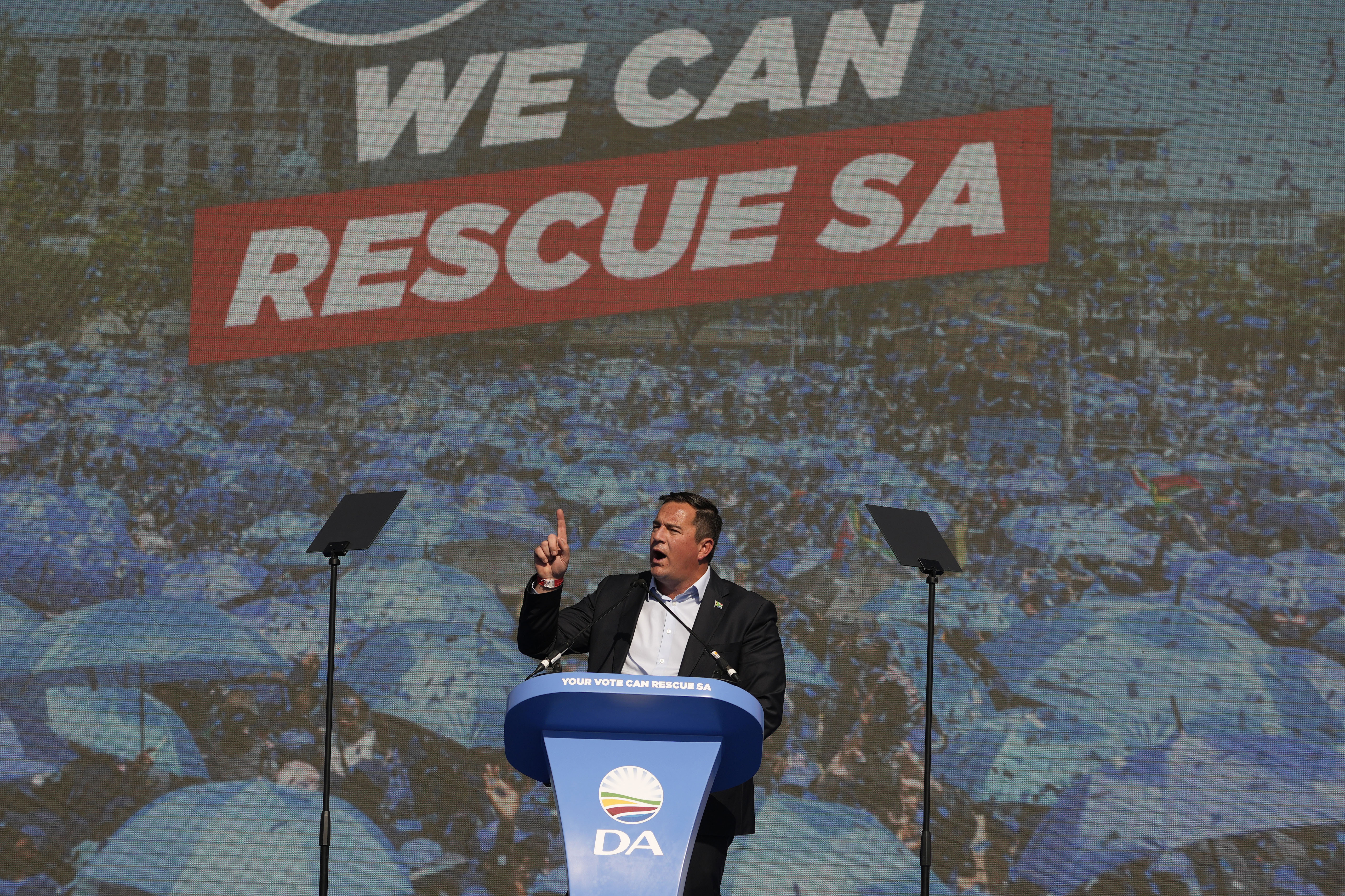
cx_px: 672
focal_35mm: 150
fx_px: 5604
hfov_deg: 13.7
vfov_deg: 9.1
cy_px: 448
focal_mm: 100
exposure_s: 1/2000
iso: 200
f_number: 5.6
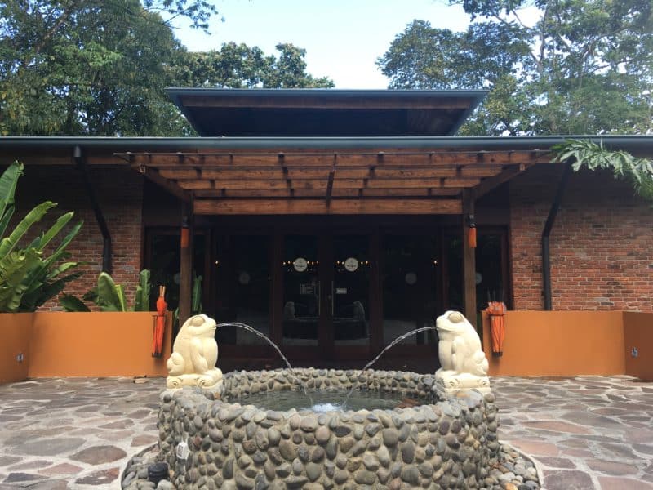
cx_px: 326
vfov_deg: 48.2
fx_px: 547
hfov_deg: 61.7
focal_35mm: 29
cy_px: 245
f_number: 2.2
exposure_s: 1/154
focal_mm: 4.15
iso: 25
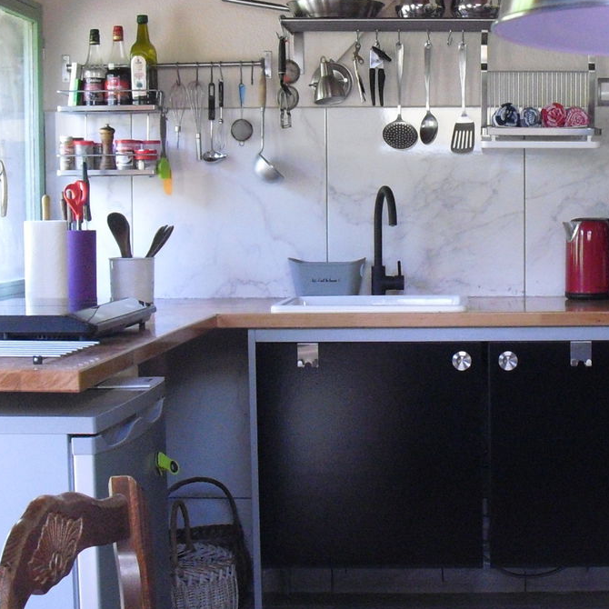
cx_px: 498
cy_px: 294
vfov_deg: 22.8
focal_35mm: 76
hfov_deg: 22.4
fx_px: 1513
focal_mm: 6.3
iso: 400
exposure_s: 1/80
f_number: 3.1
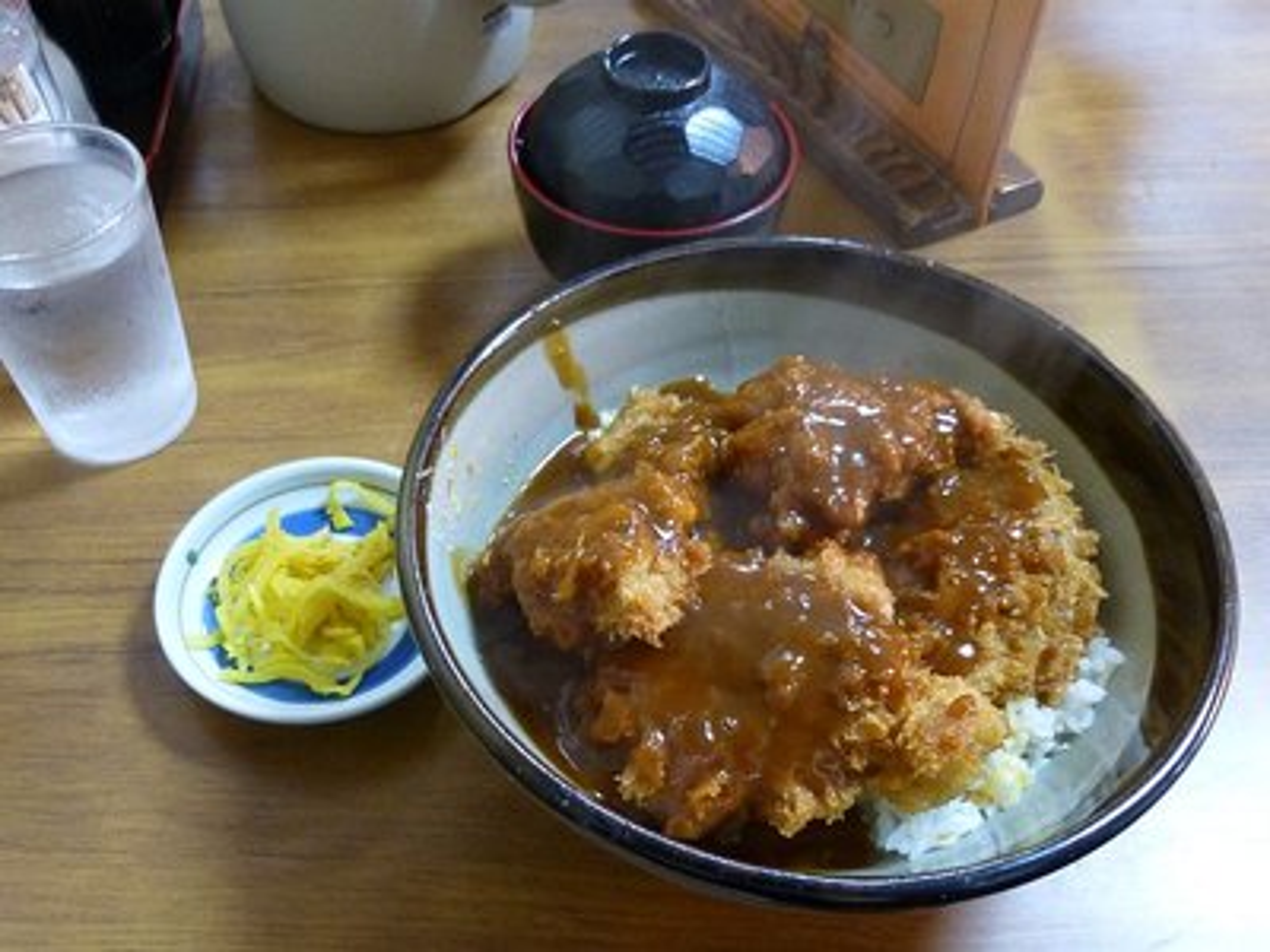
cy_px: 476
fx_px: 917
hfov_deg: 69.4
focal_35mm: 25
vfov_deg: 54.9
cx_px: 635
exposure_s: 1/15
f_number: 3.1
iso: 400
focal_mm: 4.5
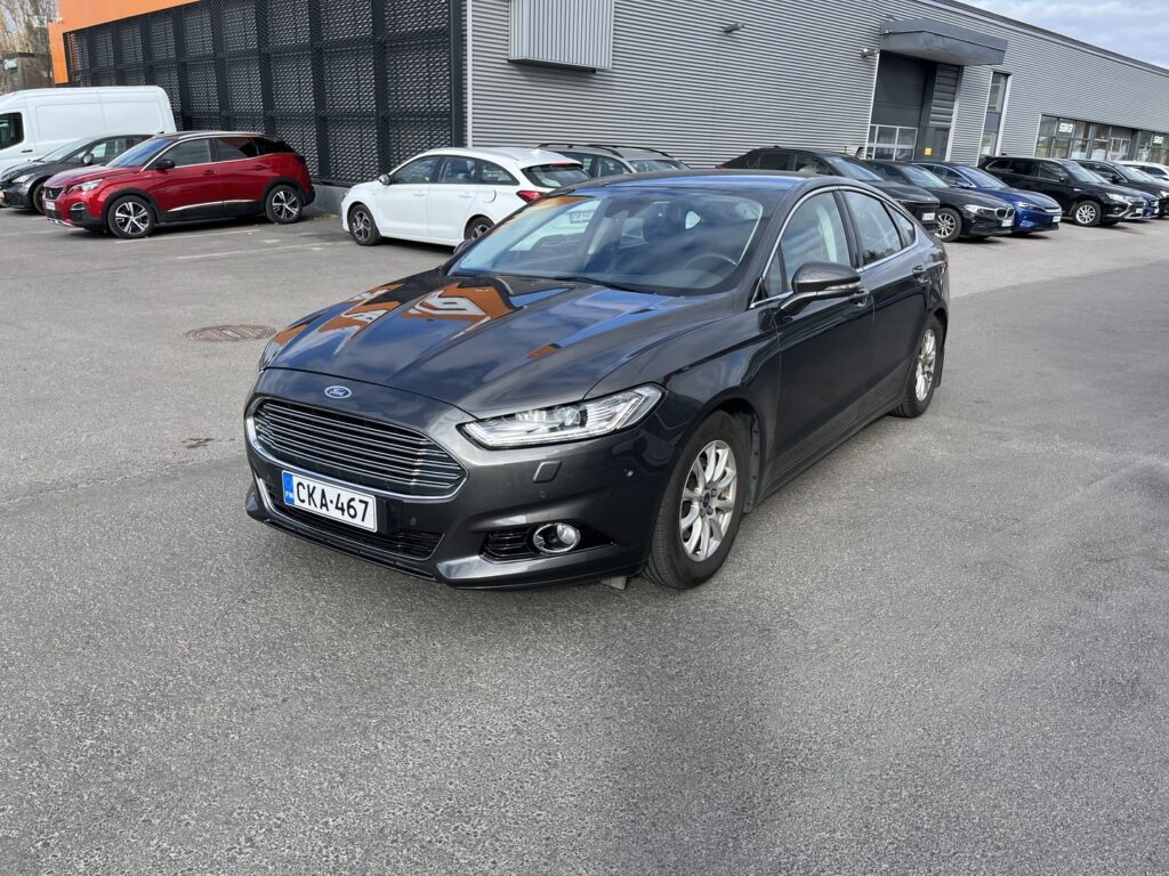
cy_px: 438
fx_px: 878
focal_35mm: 26
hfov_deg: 67.3
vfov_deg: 53.1
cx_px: 584
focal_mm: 5.1
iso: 50
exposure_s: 1/1355
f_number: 1.6
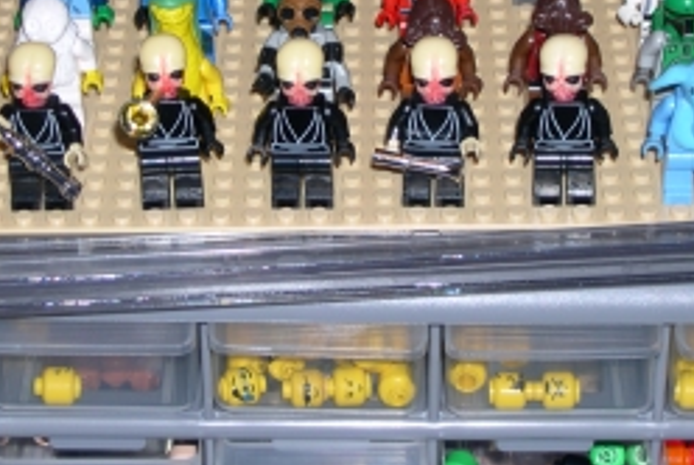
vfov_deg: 10.6
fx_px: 2490
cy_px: 48
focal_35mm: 129
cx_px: 355
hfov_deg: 15.9
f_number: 4
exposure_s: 1/60
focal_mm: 16.3
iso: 100
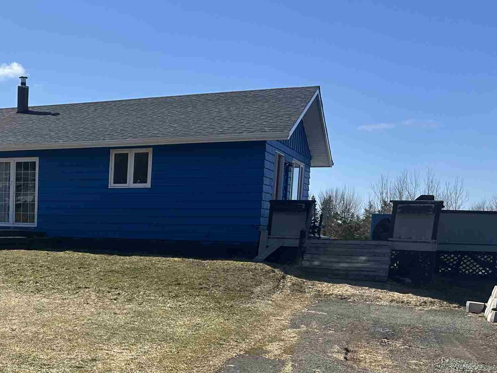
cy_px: 311
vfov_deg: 28.3
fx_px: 718
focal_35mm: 50
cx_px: 19
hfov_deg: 35.2
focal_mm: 6.86
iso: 80
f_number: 1.78
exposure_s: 1/5263
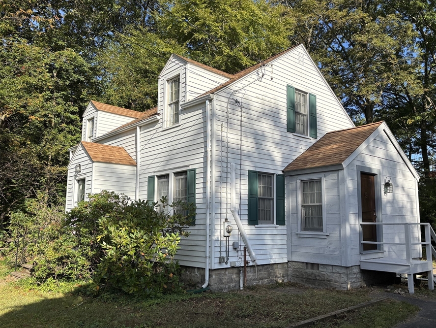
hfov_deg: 59.8
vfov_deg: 46.8
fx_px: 378
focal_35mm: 30
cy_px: 171
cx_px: 239
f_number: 1.6
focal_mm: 5.96
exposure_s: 1/2398
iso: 50
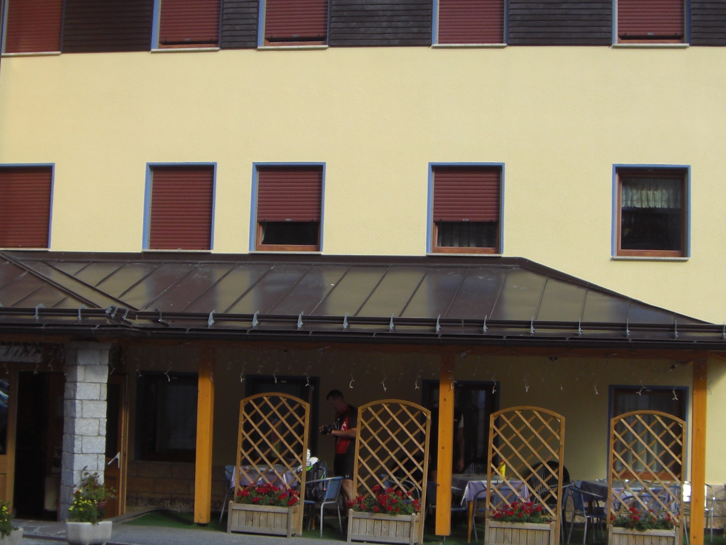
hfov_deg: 29.0
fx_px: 1405
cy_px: 266
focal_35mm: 67
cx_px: 398
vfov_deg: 21.9
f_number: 2.7
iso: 64
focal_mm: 6.2
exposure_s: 1/320
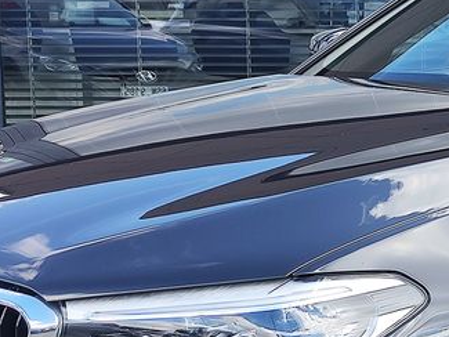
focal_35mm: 85
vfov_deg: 17.3
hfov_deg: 21.6
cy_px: 254
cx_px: 517
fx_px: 1103
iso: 50
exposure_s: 1/218
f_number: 1.69
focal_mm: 7.01
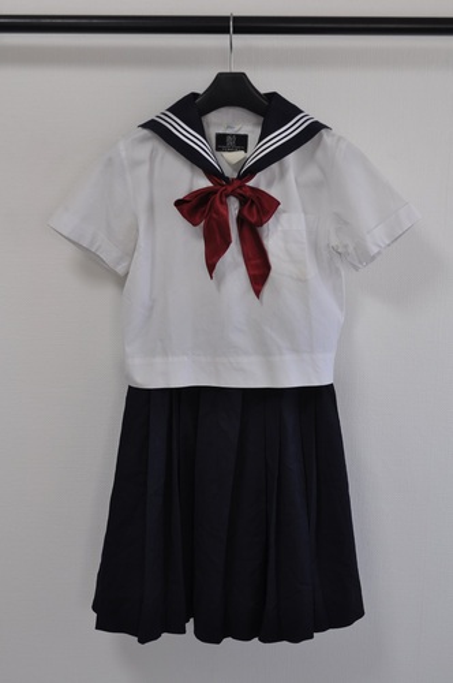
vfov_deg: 41.2
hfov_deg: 28.0
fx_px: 908
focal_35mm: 48
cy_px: 342
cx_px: 226
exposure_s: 1/30
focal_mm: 32
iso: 400
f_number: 7.1
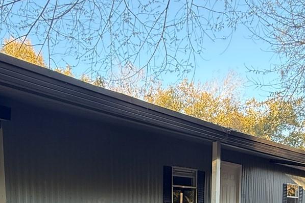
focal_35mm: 39
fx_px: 330
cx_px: 143
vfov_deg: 28.4
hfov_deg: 49.5
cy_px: 261
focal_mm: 2.22
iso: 250
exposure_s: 1/99
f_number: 2.2
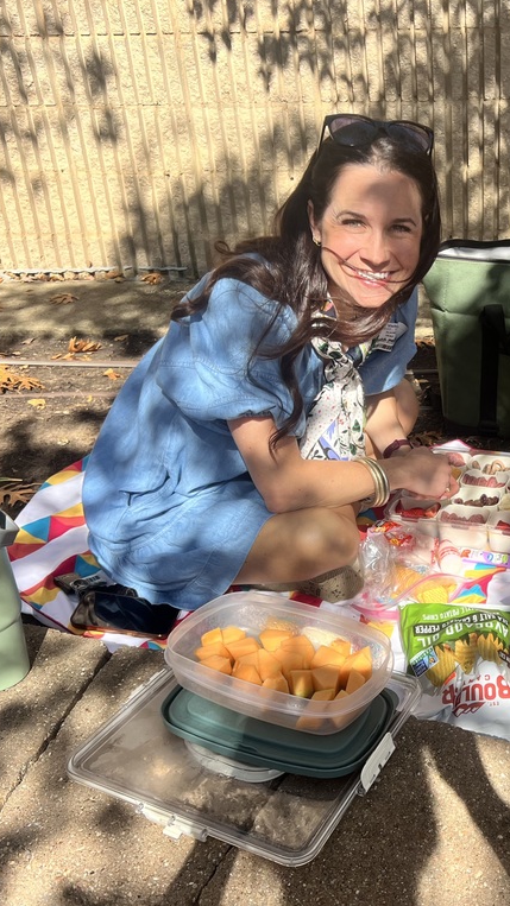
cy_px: 451
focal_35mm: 38
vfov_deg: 52.8
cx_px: 467
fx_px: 914
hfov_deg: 29.8
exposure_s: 1/1808
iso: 50
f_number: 1.5
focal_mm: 5.7
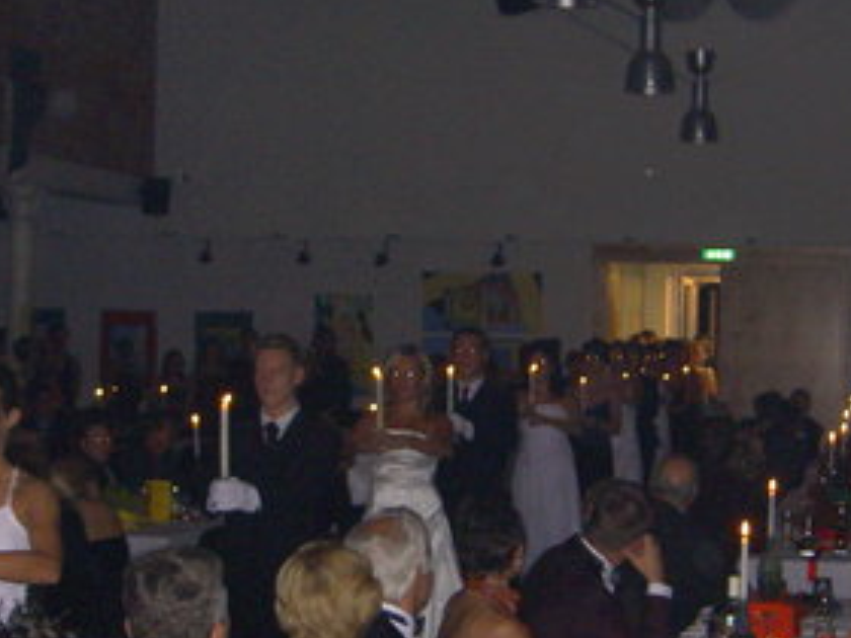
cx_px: 517
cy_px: 442
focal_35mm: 82
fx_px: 2016
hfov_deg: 23.8
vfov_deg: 17.9
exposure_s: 1/60
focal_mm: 8
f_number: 2.8
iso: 100
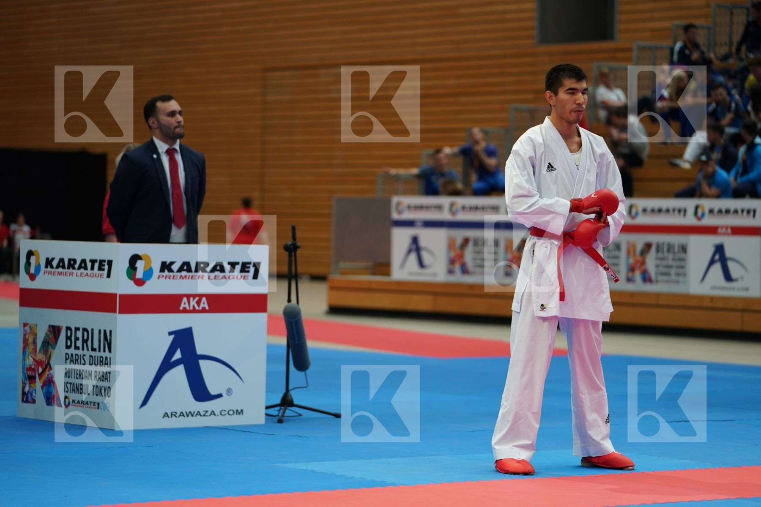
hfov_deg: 17.1
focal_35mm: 120
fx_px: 2536
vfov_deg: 11.4
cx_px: 380
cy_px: 254
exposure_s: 1/800
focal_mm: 120
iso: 1250
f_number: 2.8
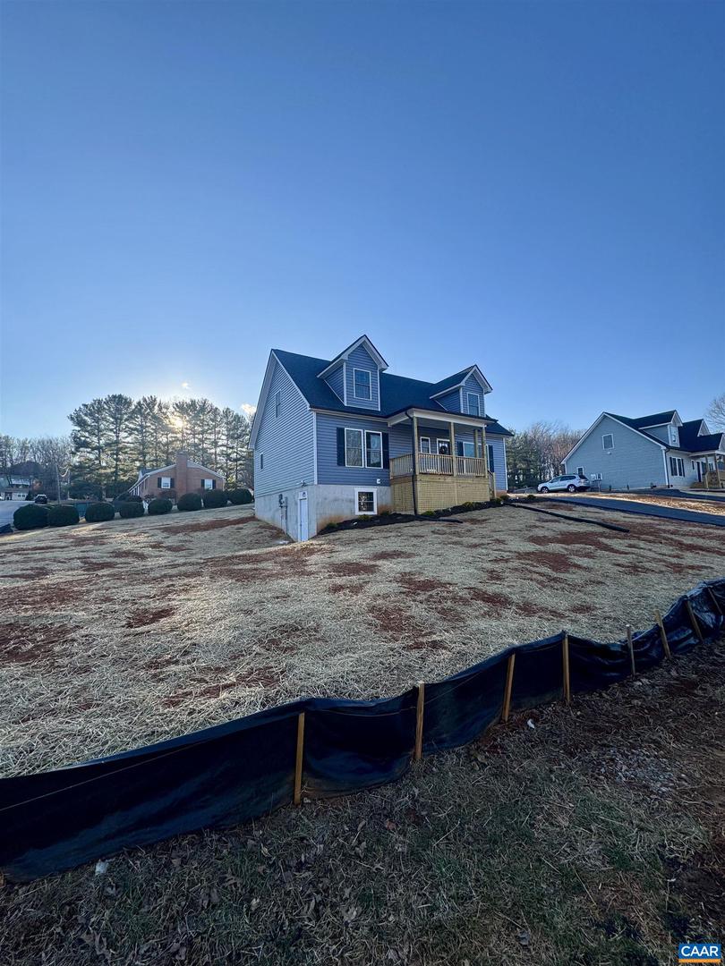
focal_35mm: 14
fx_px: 391
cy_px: 483
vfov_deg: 102.1
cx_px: 362
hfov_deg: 85.7
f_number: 2.2
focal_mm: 2.22
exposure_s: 1/796
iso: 40
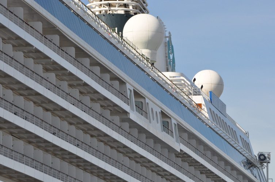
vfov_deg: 5.1
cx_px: 138
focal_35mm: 270
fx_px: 2060
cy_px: 91
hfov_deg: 7.6
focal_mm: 180
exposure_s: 1/800
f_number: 7.1
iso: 200
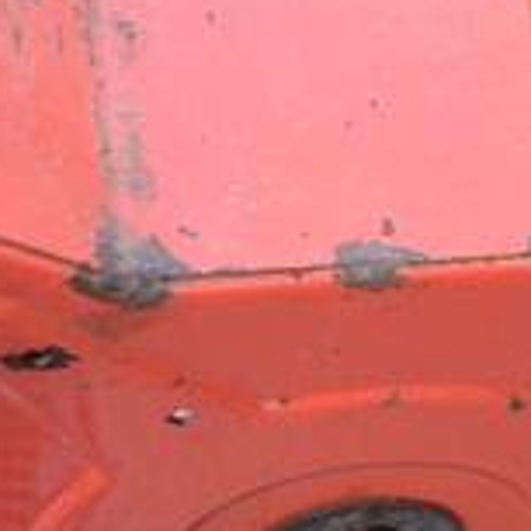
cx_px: 854
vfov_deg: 13.4
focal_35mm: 130
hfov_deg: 12.6
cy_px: 316
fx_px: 2256
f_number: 4.2
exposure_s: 1/125
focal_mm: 26
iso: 400
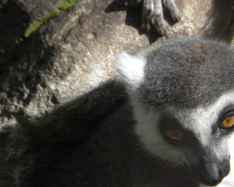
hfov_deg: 2.6
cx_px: 212
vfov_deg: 2.1
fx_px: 5131
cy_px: 123
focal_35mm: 741
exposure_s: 1/250
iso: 101
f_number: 5.4
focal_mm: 75
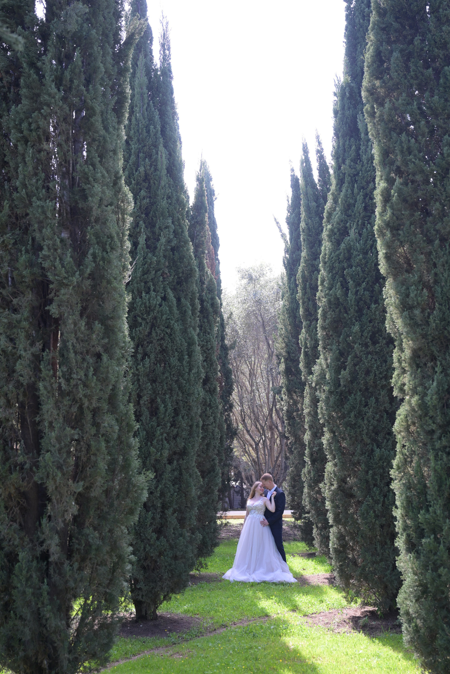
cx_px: 229
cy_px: 328
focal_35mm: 38
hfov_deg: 35.1
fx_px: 712
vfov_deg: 50.7
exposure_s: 1/250
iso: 125
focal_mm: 37
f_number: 3.5
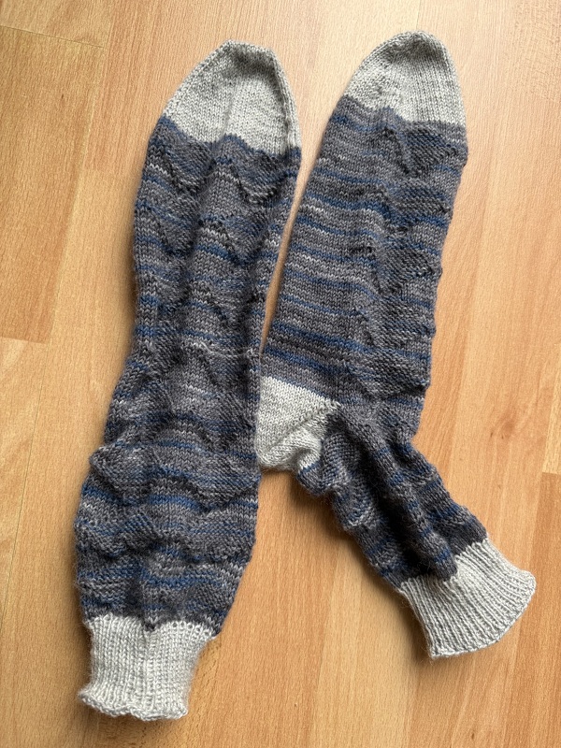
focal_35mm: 24
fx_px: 519
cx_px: 280
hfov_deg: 56.8
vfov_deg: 71.6
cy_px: 374
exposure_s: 1/121
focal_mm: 6.76
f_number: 1.78
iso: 100
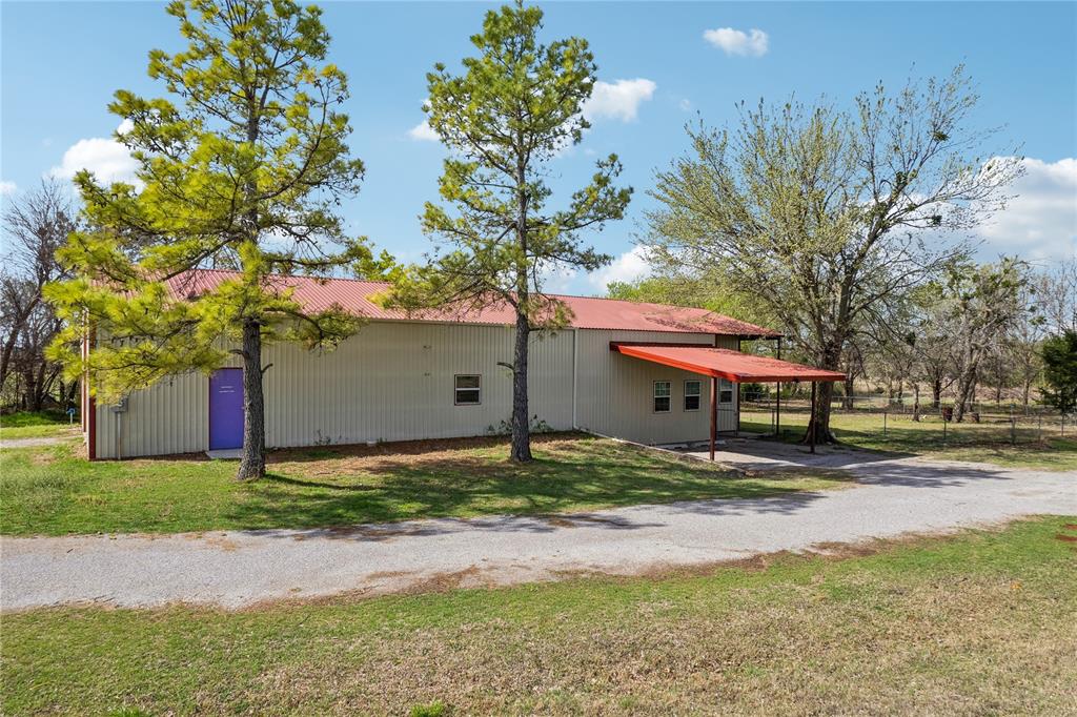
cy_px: 358
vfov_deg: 57.2
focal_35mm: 22
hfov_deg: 78.6
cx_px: 538
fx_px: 658
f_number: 2.8
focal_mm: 8.4
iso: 110
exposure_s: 1/1600
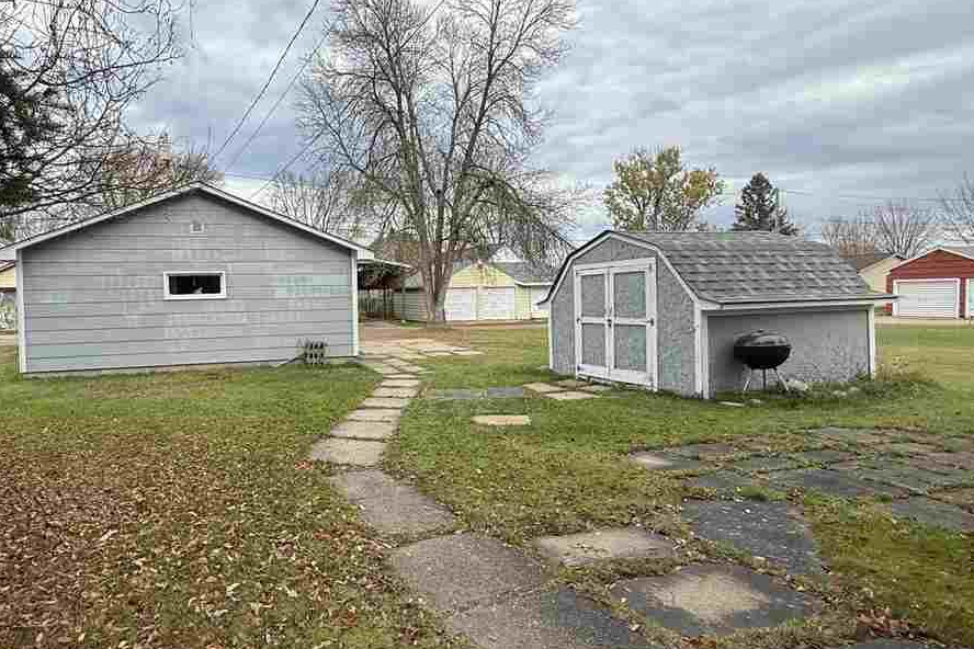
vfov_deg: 59.5
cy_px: 311
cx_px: 330
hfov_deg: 78.7
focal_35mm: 21
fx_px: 568
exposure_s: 1/602
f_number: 2.2
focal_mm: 2.22
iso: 50
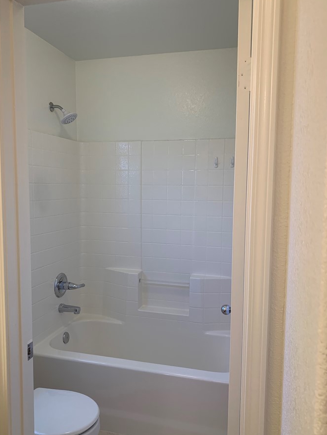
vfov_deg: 59.9
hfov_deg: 46.7
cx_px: 142
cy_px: 221
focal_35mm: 30
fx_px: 378
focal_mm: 4.25
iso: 64
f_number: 1.8
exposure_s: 1/120
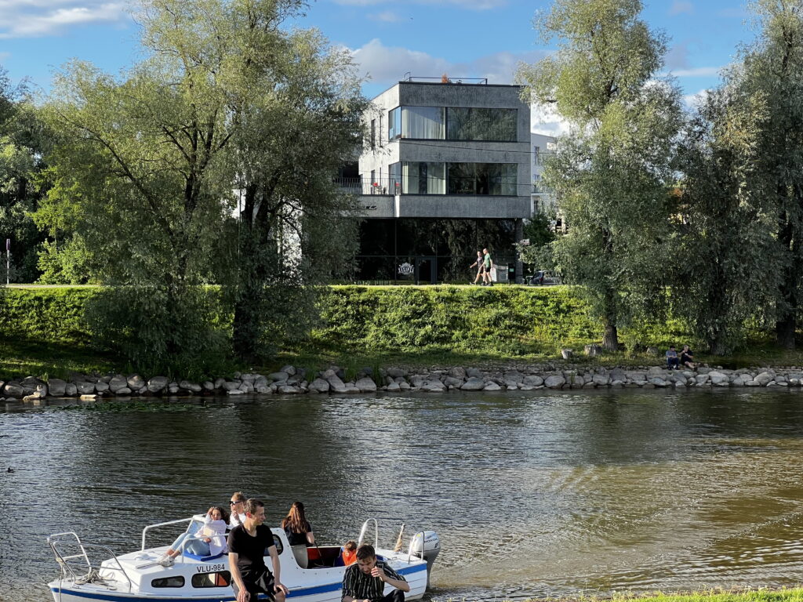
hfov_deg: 25.3
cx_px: 402
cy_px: 301
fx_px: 1786
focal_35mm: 77
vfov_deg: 19.1
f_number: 2.8
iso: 32
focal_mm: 9
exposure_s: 1/316
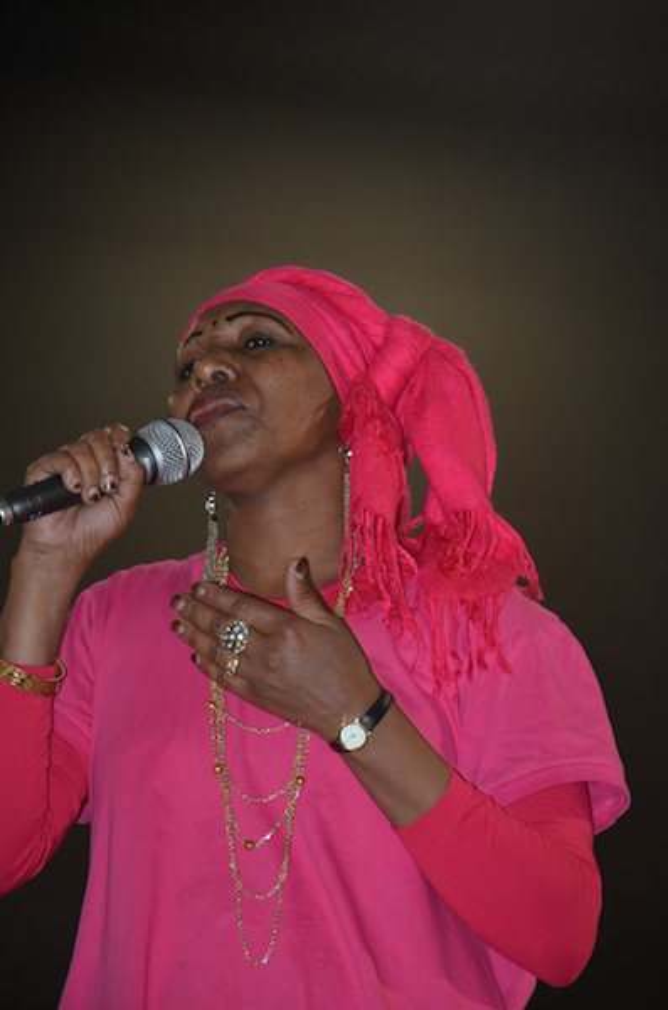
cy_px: 505
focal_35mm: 158
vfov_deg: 13.1
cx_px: 334
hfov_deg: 8.7
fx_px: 4406
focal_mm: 105
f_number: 5.6
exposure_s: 1/60
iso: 800
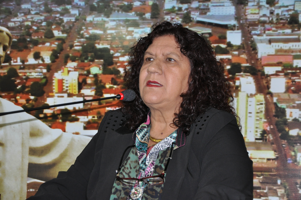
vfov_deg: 13.8
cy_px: 100
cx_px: 150
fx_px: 827
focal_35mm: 99
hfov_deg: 20.6
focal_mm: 66
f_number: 5.3
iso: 800
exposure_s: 1/60
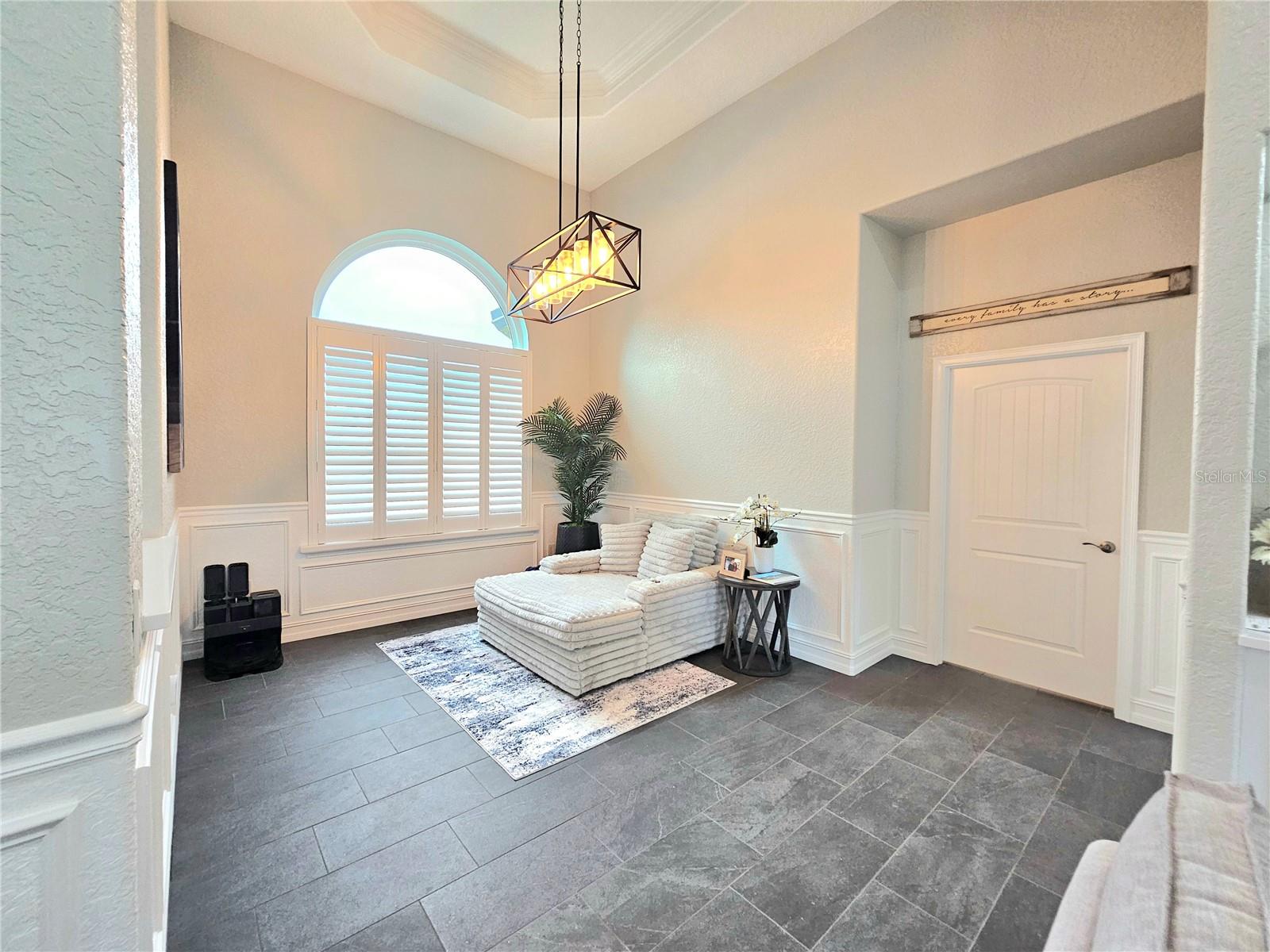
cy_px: 476
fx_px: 477
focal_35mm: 13
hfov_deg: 106.2
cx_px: 635
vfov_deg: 89.9
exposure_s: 1/60.2
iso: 200
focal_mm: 2.2
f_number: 2.2
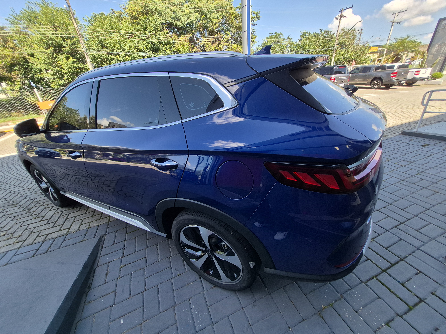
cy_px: 167
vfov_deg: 89.9
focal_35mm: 13
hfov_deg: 106.2
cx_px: 223
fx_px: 167
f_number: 2.2
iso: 50
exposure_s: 1/393
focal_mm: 1.74
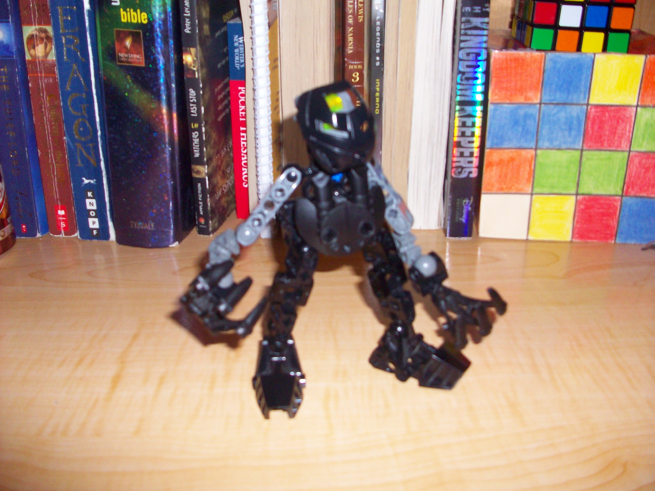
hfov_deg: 54.0
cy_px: 246
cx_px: 328
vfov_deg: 41.8
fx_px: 643
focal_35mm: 34
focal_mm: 5.7
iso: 160
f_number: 2.8
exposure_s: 1/60
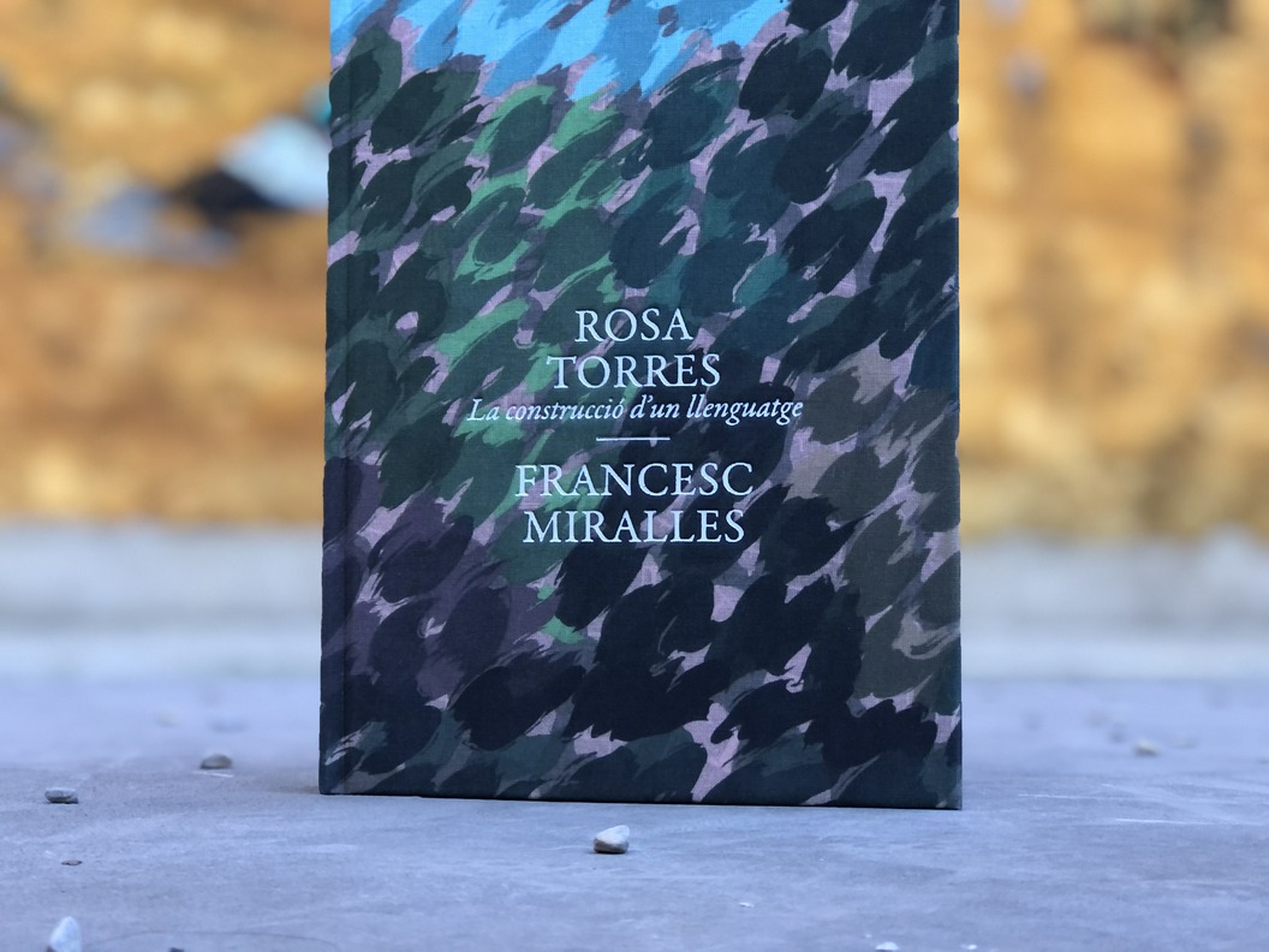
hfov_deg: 33.8
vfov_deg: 25.7
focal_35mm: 57
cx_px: 634
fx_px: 2090
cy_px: 476
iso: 64
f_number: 2.8
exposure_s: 1/30
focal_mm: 6.6
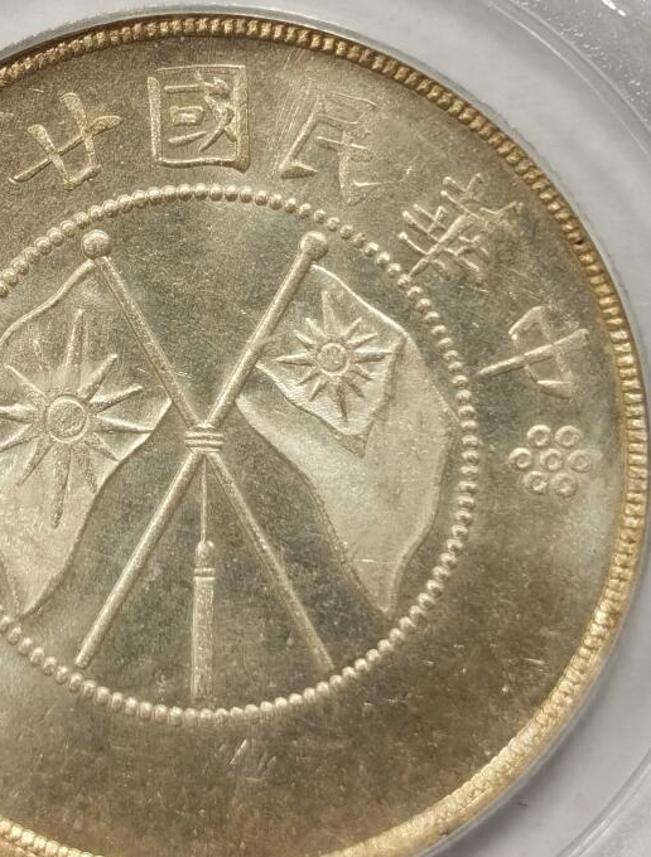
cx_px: 199
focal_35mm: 143
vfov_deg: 13.7
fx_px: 3559
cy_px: 146
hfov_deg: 10.4
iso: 125
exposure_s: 1/100
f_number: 16
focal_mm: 5.56
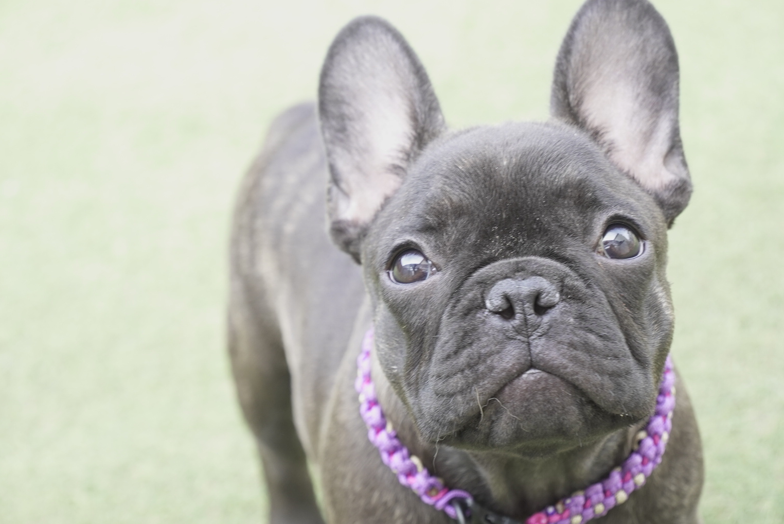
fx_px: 2288
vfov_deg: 13.1
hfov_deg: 19.4
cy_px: 261
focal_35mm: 105
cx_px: 393
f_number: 6.3
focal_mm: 66
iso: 500
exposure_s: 1/100
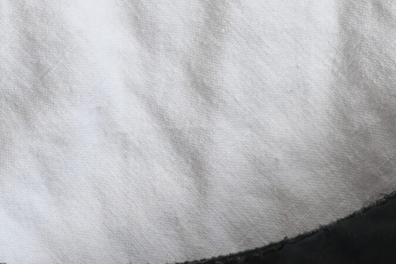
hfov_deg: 14.4
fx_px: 1562
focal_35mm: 142
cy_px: -238
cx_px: 253
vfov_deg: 9.2
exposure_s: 1/60
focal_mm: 18
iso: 250
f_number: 4.2
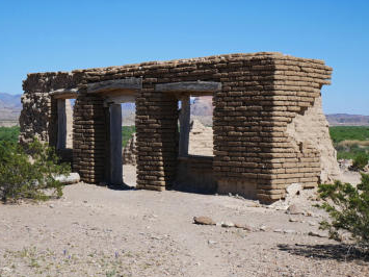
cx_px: 177
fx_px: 714
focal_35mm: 67
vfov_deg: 21.9
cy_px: 145
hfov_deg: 29.0
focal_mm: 30
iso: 200
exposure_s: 1/400
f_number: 10
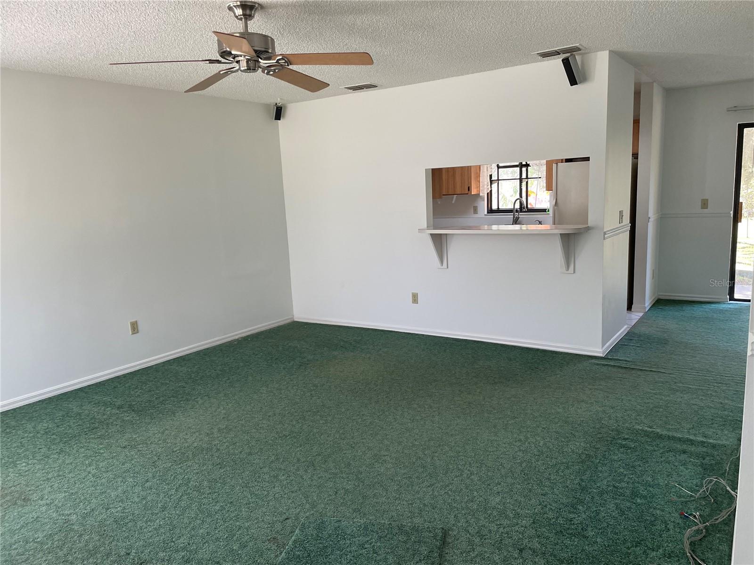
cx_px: 377
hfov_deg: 67.3
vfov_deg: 53.1
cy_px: 282
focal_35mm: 26
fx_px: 566
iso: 125
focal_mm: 4.2
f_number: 1.6
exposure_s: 1/114
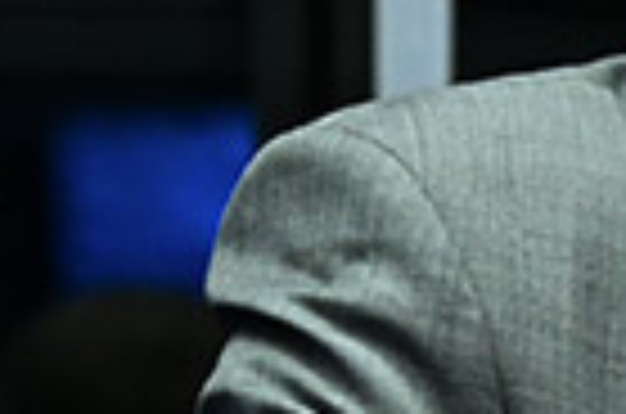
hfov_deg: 3.0
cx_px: 1581
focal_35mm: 682
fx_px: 11832
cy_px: 342
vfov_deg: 2.0
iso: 4000
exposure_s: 1/100
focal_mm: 110
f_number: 5
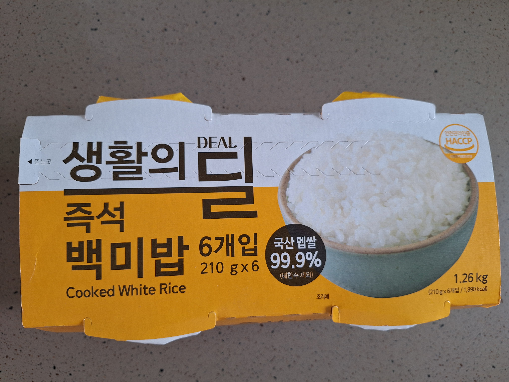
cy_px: 191
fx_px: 338
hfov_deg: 73.9
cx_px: 254
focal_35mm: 23
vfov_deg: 58.9
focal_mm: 5.54
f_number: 1.8
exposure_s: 1/40
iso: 160
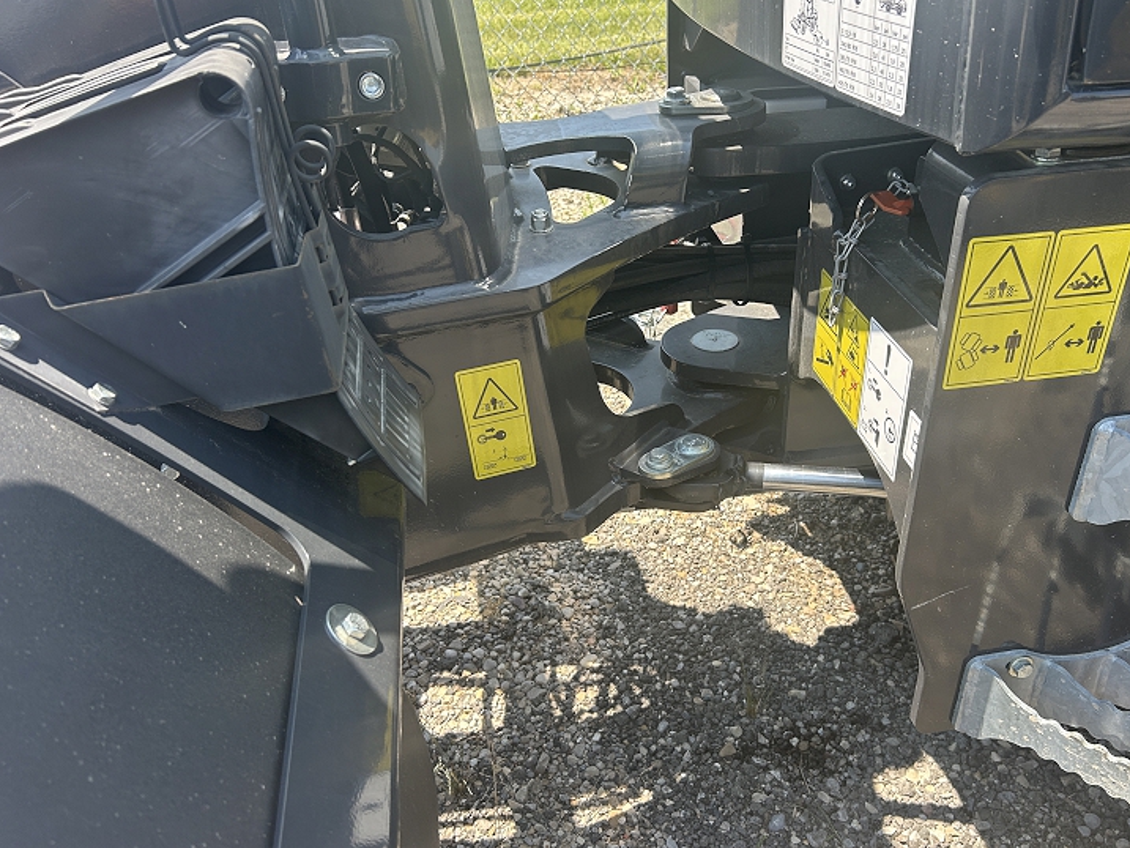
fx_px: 947
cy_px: 444
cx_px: 624
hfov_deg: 61.5
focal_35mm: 29
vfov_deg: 48.2
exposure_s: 1/797
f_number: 1.5
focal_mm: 5.7
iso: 50
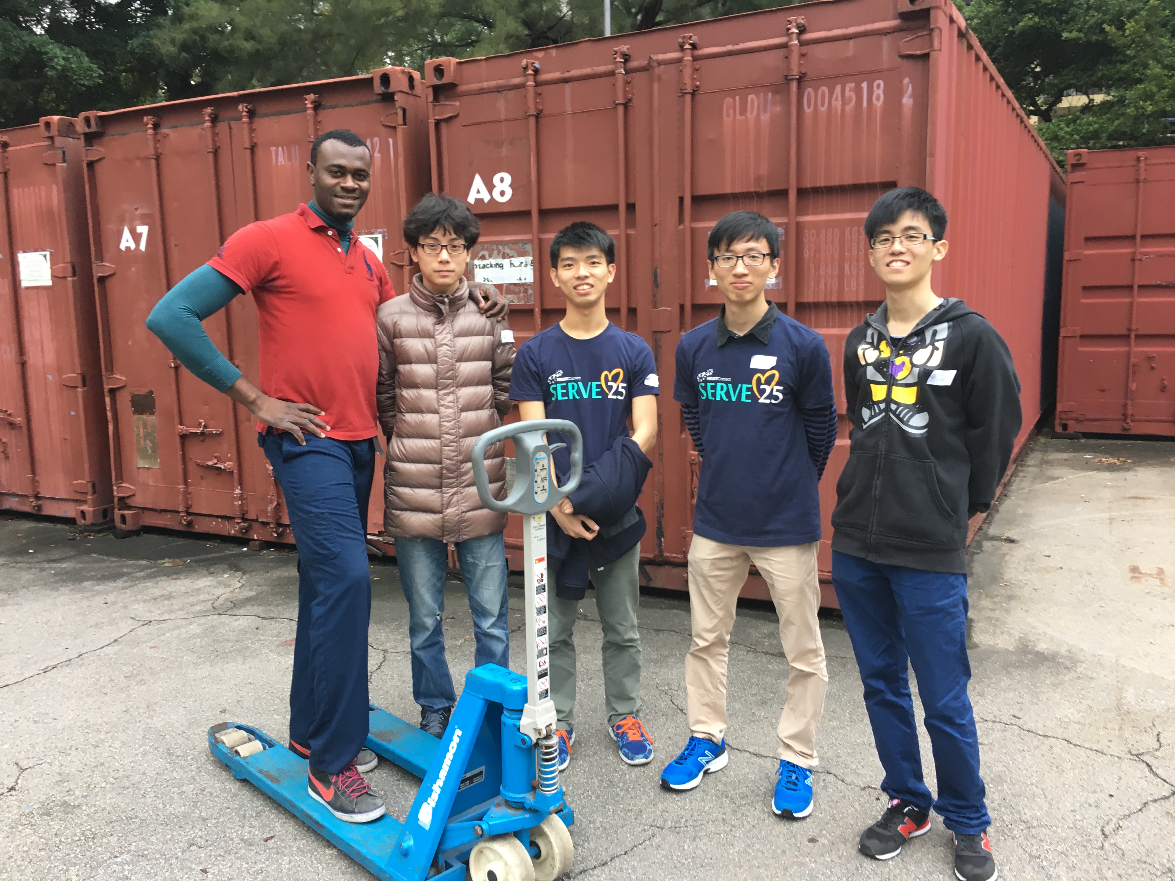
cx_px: 588
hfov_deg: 61.7
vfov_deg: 48.2
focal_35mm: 29
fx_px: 984
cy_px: 440
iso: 64
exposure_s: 1/33
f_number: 2.2
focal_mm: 4.15
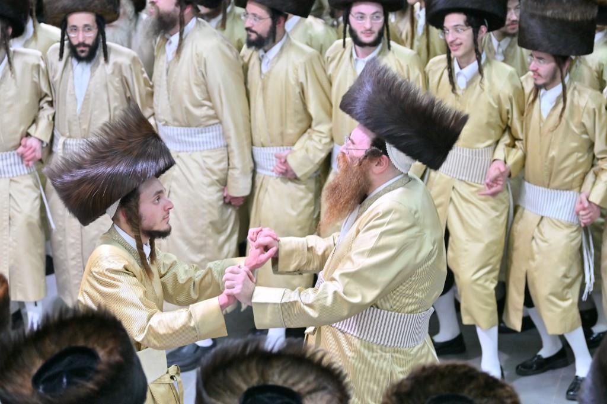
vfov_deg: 11.1
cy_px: 202
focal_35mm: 123
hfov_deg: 16.7
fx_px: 2073
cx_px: 304
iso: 400
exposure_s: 1/200
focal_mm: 82
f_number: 2.8
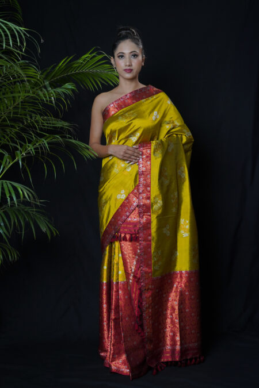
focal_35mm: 42
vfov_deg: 45.9
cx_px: 130
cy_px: 194
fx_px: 459
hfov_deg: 31.5
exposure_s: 1/160
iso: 250
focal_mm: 42.5
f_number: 6.3
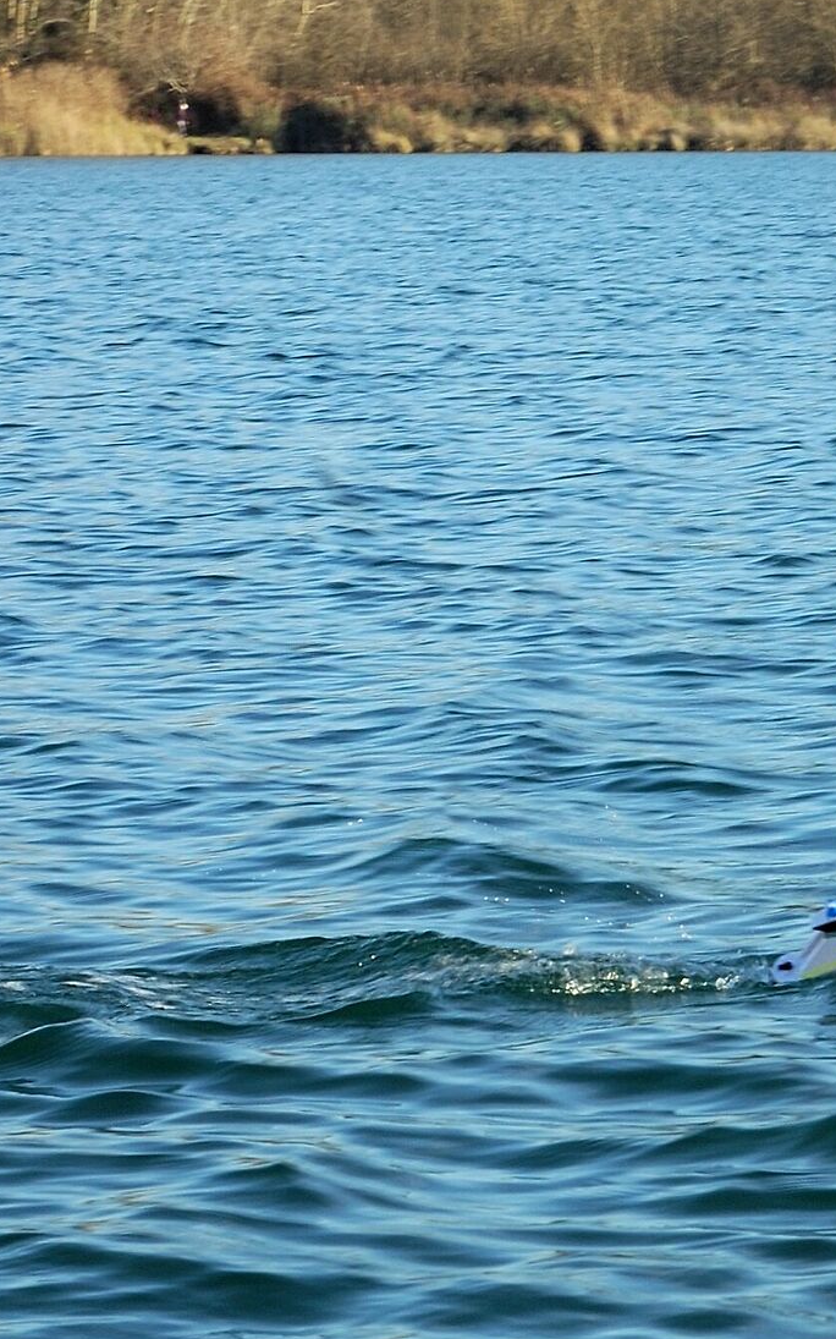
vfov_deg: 11.4
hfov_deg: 7.1
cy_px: 881
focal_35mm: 184
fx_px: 6714
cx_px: 930
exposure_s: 1/60
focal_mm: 55
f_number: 10
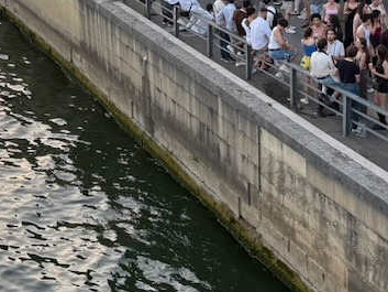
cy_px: 17
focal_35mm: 87
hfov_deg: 22.5
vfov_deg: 16.7
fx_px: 975
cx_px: 221
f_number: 1.8
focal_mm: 6.8
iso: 80
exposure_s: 1/234
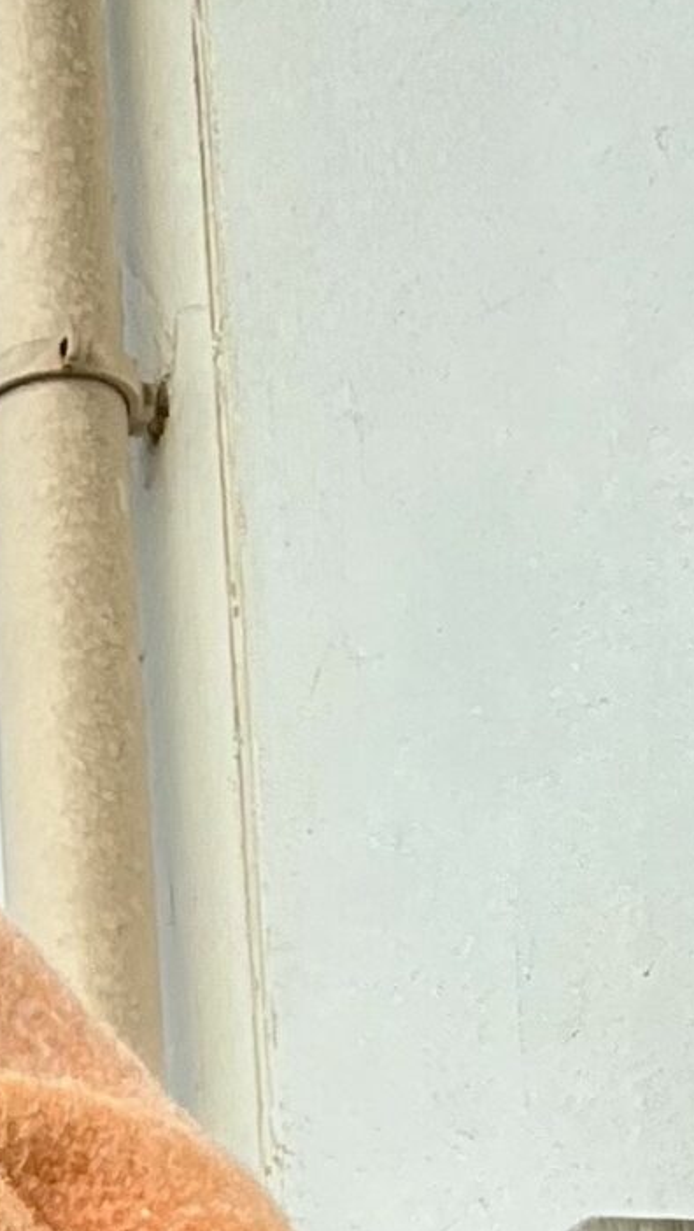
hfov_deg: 9.7
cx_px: -503
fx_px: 3889
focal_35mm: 119
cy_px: 2219
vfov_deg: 15.5
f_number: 2.2
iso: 40
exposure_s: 1/138
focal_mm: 2.71
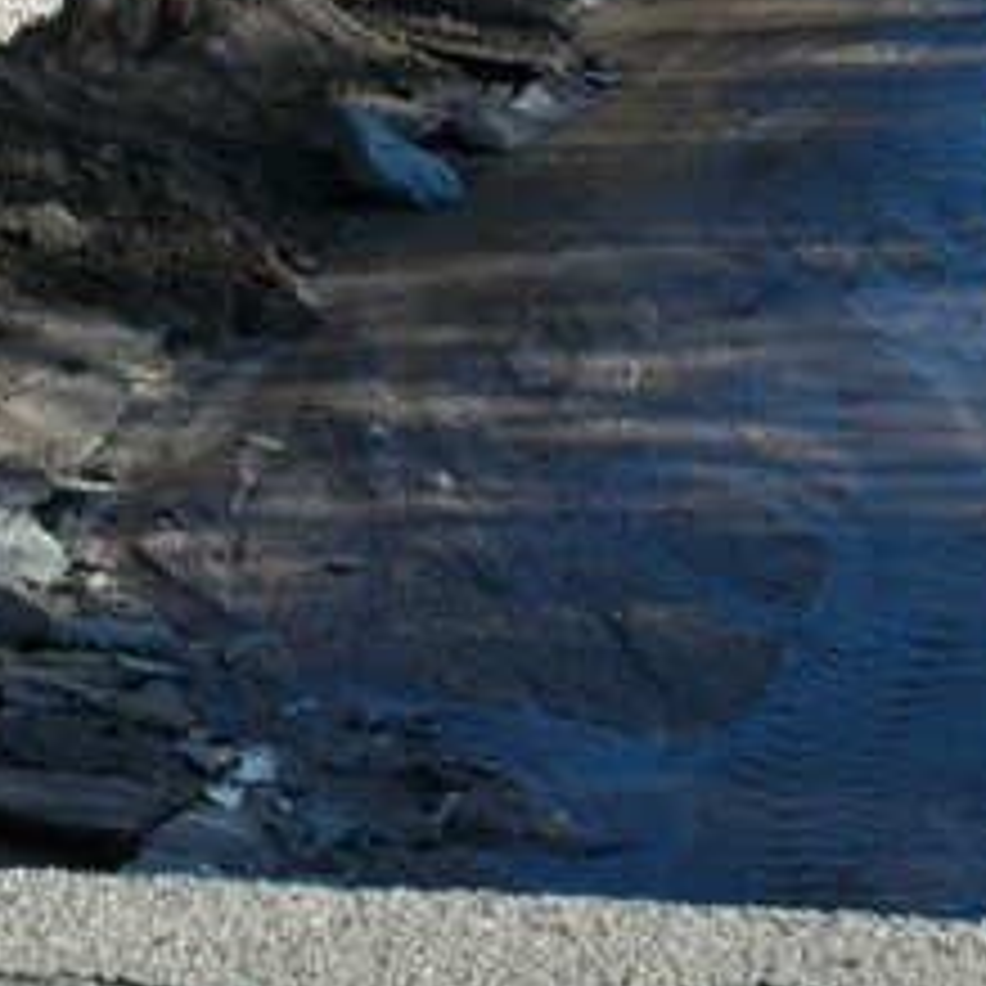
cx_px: 621
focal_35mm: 126
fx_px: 4046
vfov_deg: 13.5
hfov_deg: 13.9
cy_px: -171
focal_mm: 27
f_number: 7.1
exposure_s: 1/200
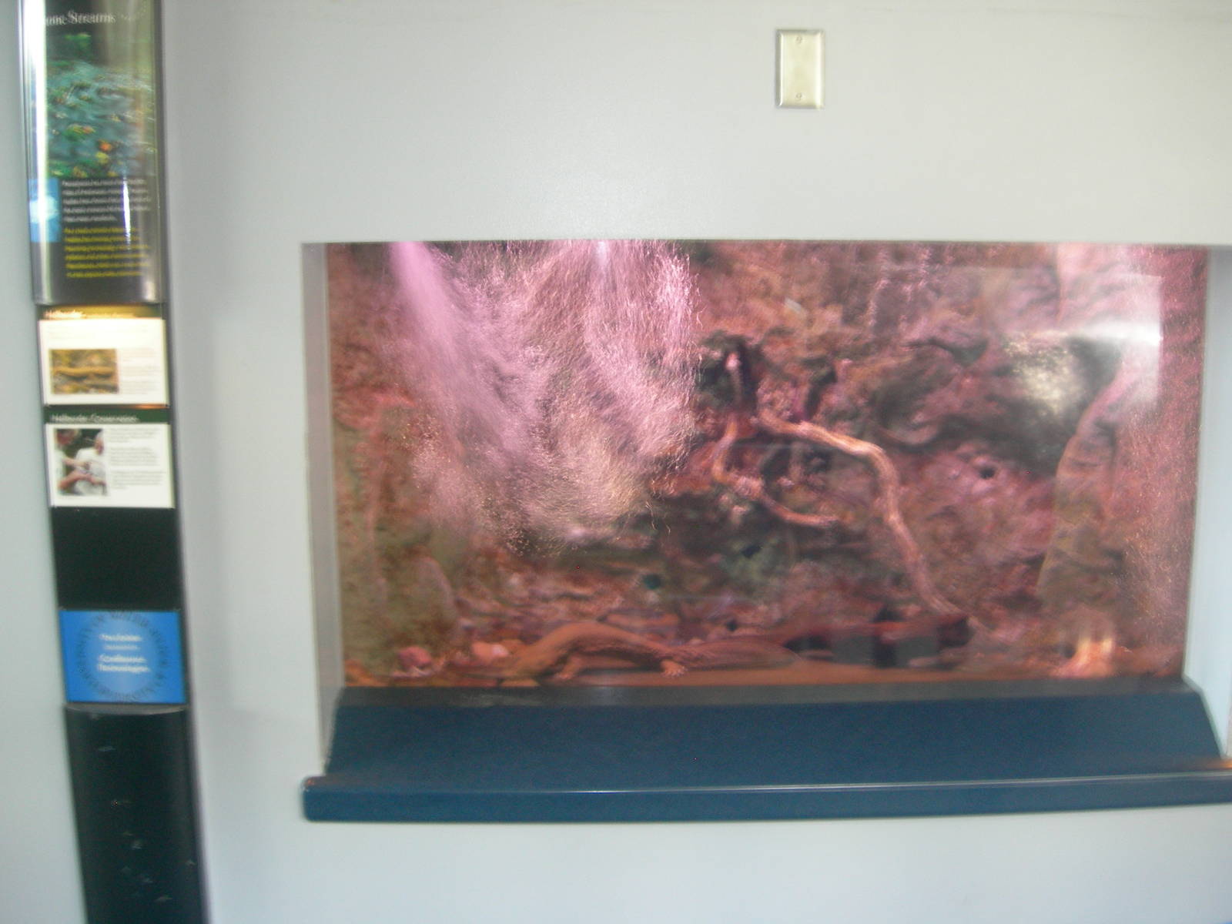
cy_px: 462
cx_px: 616
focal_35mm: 38
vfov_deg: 37.7
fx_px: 1352
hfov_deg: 49.0
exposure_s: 1/3.9
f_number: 2.8
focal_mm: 7.8
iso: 142
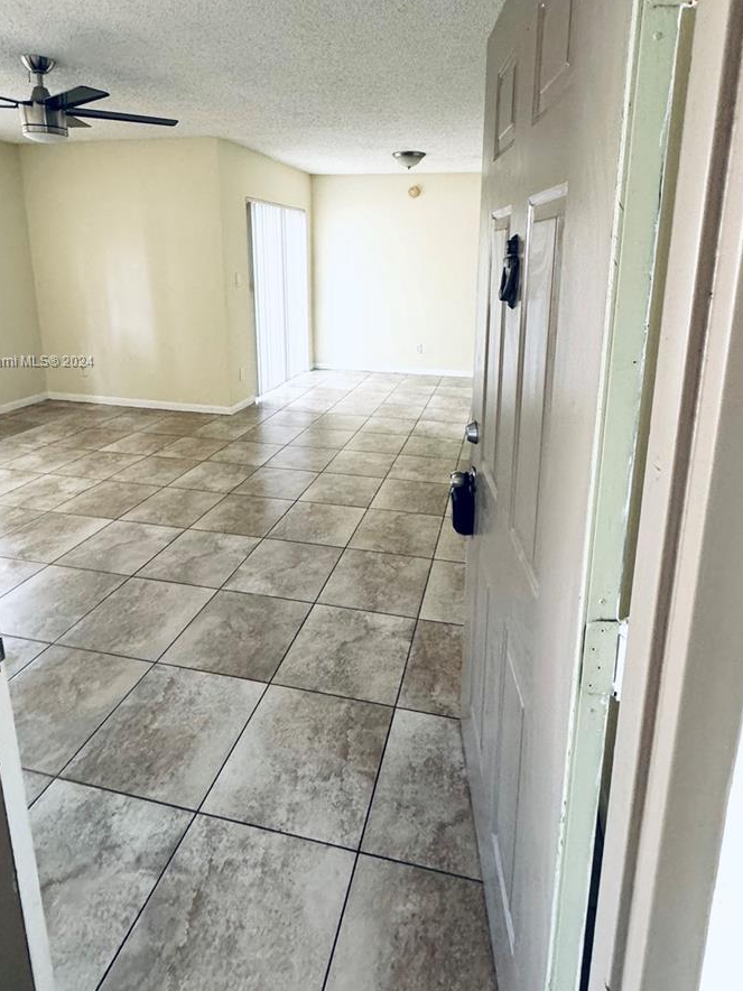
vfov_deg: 82.8
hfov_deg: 68.6
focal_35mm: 19
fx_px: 544
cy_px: 362
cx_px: 392
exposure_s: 1/91
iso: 320
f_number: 2.2
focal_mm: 2.22
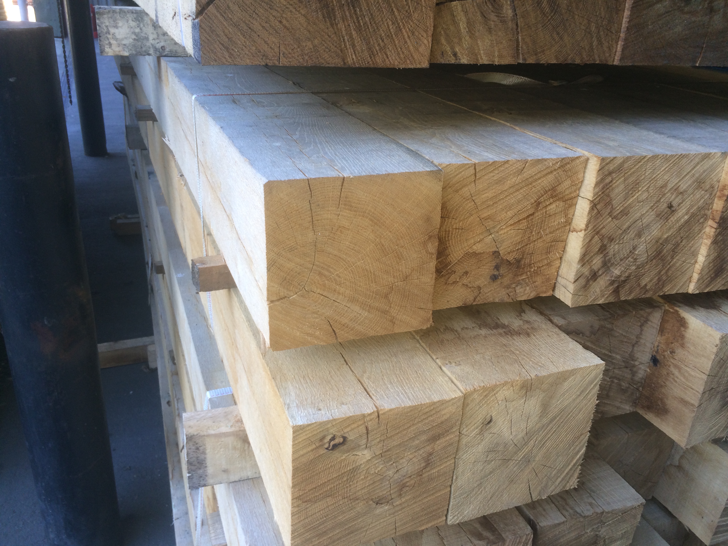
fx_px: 610
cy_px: 273
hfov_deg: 61.7
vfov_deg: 48.2
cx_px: 364
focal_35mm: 29
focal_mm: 4.15
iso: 40
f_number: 2.2
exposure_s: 1/40
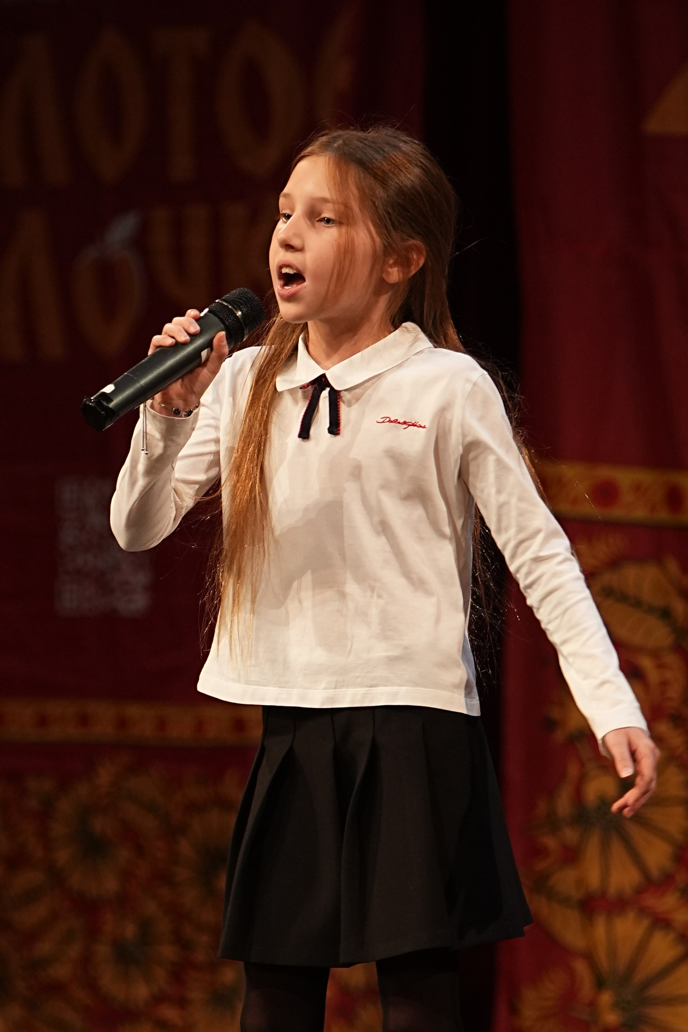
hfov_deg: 4.1
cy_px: 700
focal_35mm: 339
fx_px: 9719
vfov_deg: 6.1
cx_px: 236
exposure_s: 1/400
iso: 1250
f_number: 2.8
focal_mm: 150
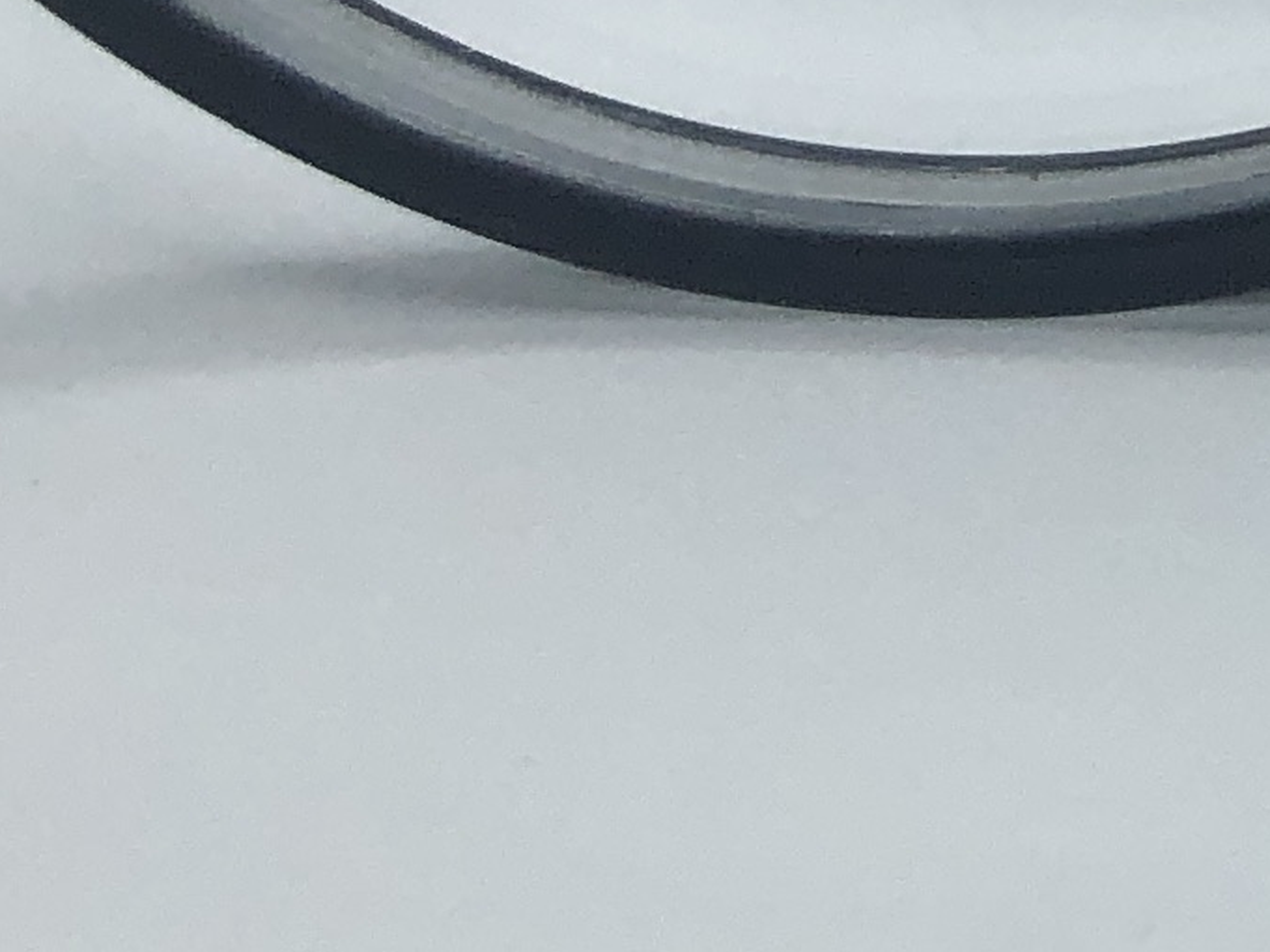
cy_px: -987
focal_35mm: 166
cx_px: 2788
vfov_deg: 8.5
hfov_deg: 10.6
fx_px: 6090
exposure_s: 1/1021
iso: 32
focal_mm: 4
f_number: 1.8
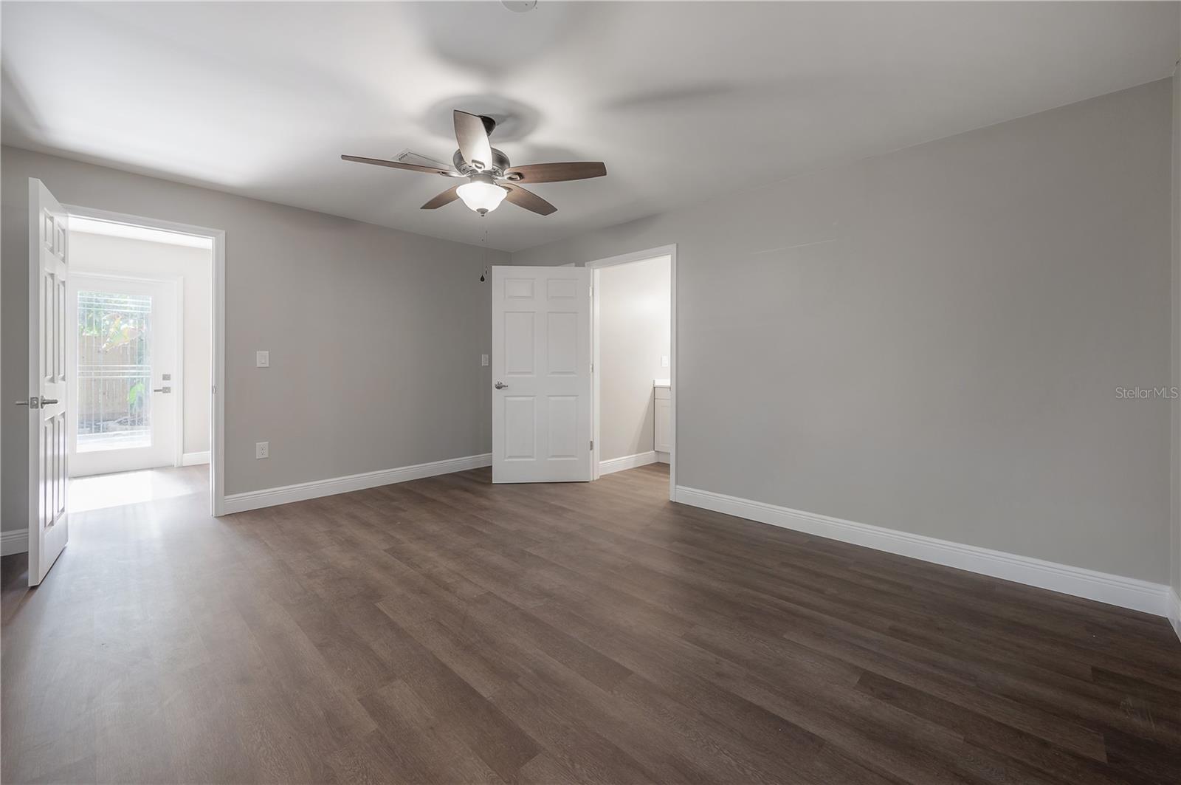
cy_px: 392
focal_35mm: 14
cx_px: 590
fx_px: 459
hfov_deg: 104.3
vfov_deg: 81.1
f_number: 10
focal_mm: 14
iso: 320
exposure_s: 1/20
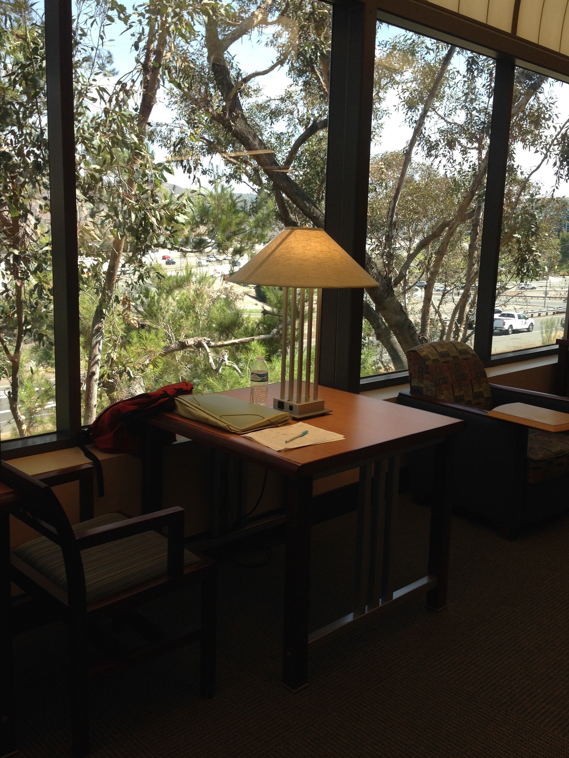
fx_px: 767
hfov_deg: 40.7
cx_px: 283
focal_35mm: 35
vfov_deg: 52.6
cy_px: 357
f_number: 2.4
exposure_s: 1/120
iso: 50
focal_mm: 4.12
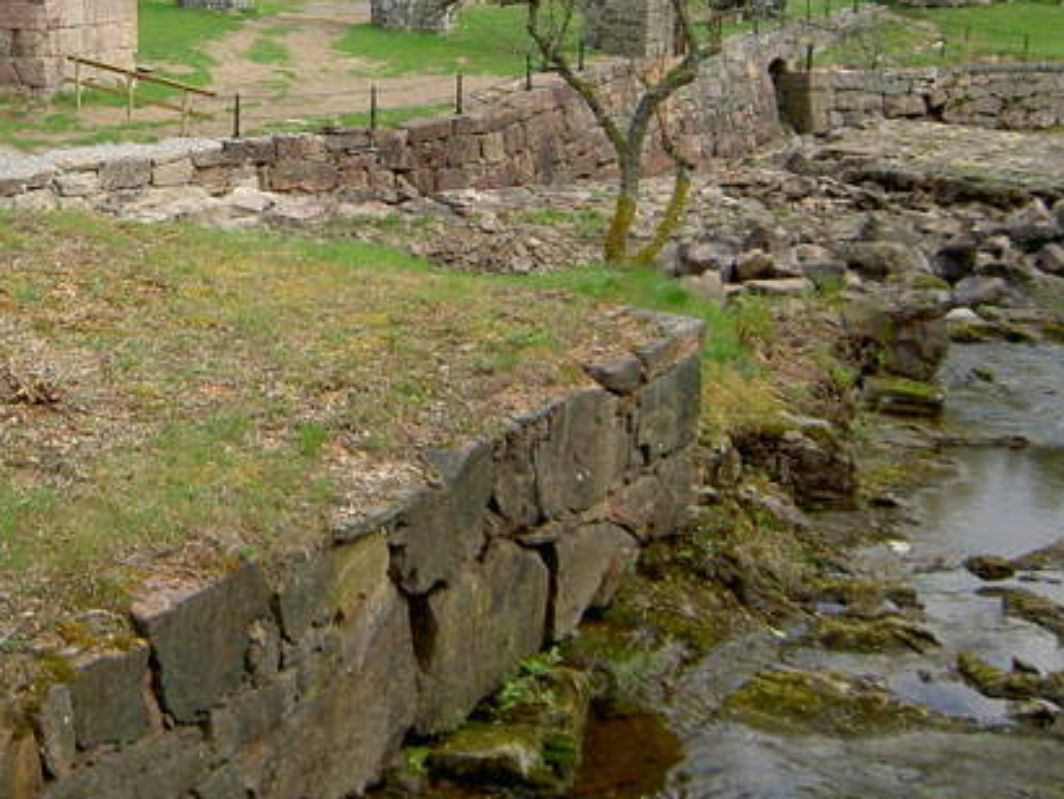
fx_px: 1784
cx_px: 298
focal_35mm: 58
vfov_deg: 24.7
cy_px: 128
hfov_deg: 32.7
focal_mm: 5.6
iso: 50
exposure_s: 1/200
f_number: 2.8
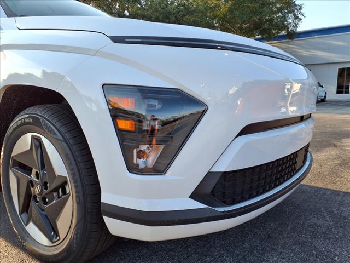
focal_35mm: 27
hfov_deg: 65.3
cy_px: 132
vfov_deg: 51.4
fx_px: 273
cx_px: 175
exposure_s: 1/476
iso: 40
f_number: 1.9
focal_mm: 3.58
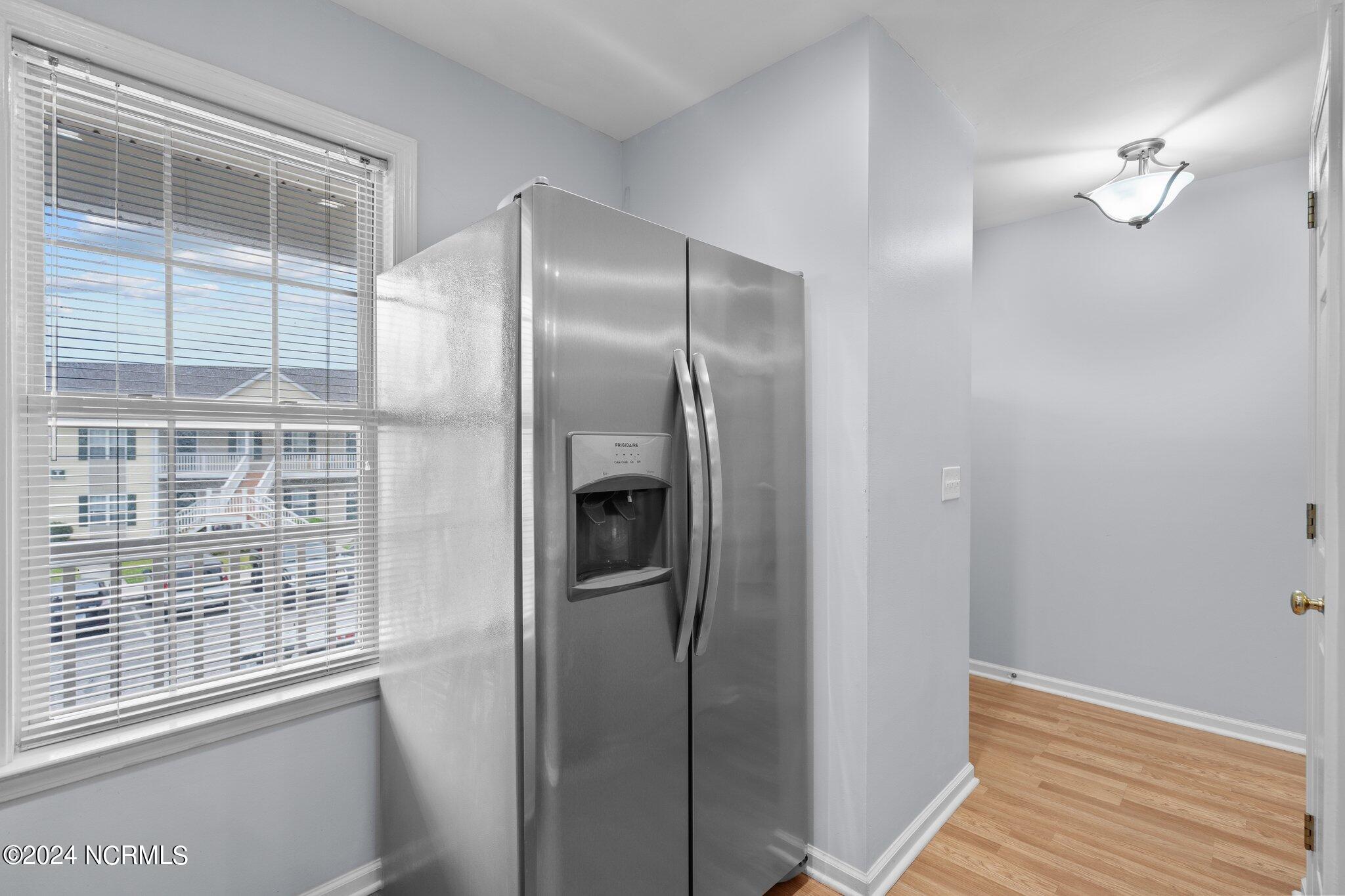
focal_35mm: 16
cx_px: 672
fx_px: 598
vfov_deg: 73.7
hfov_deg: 96.7
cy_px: 448
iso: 250
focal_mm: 16
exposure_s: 1/6
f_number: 4
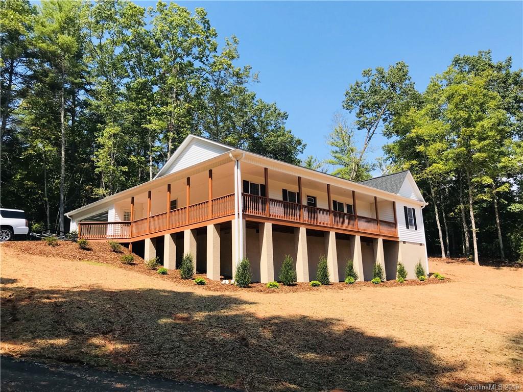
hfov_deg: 63.4
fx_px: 423
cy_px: 196
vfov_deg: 49.7
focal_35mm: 28
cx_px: 262
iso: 20
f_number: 1.8
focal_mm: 3.99
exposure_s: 1/1451
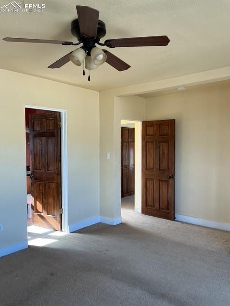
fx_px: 257
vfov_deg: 61.7
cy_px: 153
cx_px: 115
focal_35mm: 29
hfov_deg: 48.2
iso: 50
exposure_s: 1/120
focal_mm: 3
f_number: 1.8
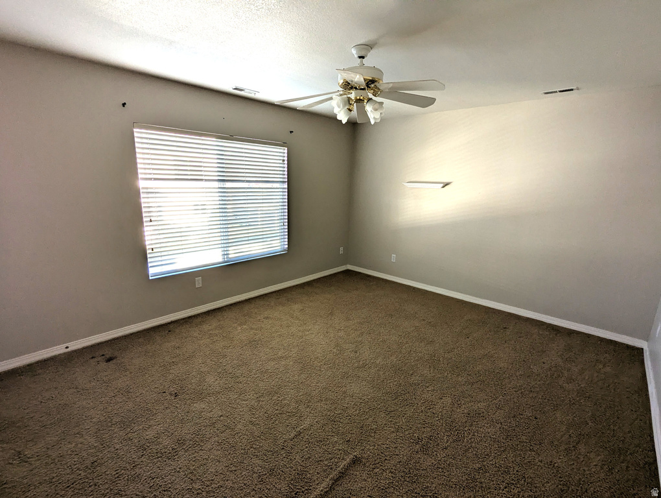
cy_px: 249
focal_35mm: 16
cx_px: 330
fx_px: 306
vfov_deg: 78.2
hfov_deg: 94.4
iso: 57
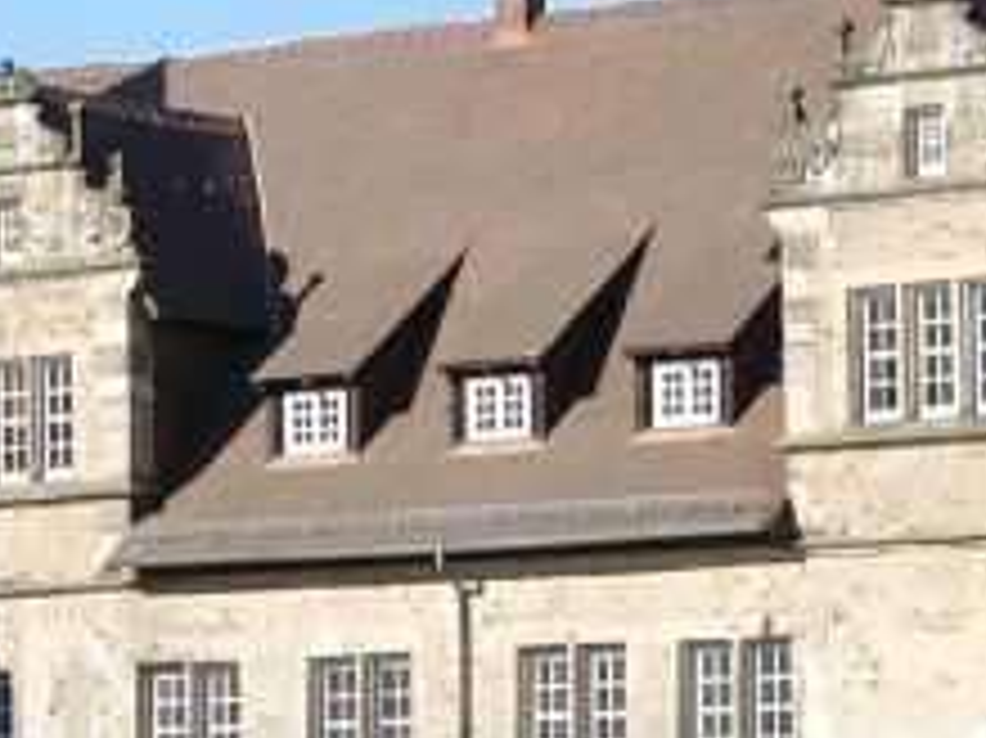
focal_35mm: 267
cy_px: 626
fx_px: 7601
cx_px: 302
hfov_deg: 7.4
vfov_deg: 5.6
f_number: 4
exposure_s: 1/456
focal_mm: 15.12
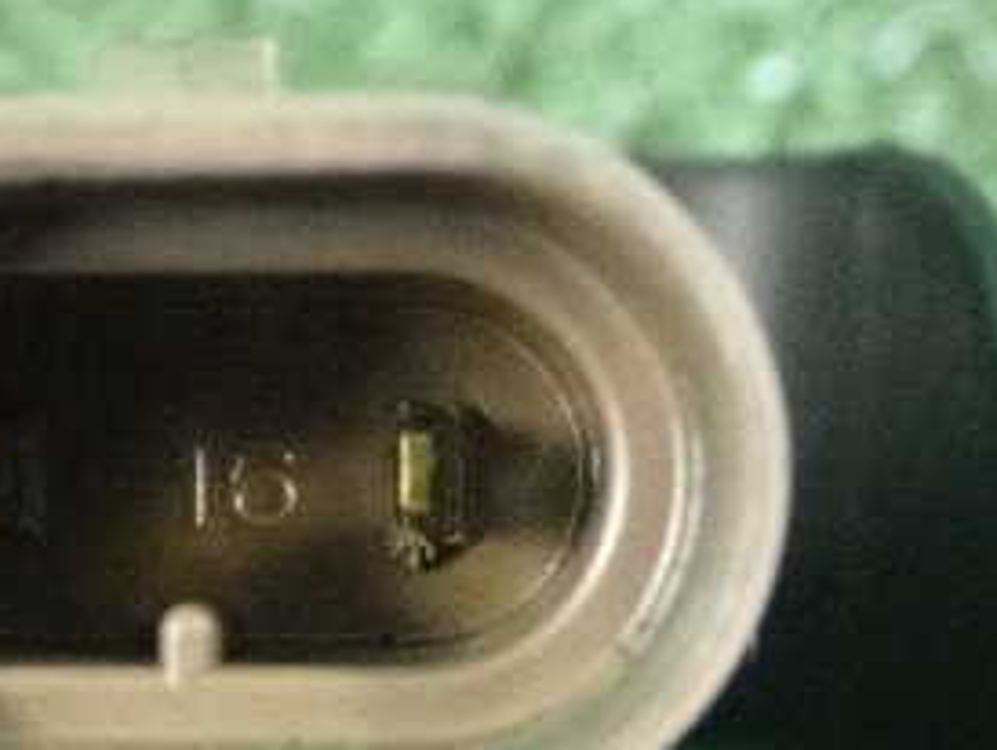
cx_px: 237
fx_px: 3661
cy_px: 462
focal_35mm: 127
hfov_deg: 15.4
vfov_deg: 11.7
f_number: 3.5
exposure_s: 1/125
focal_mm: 10.35
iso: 6400
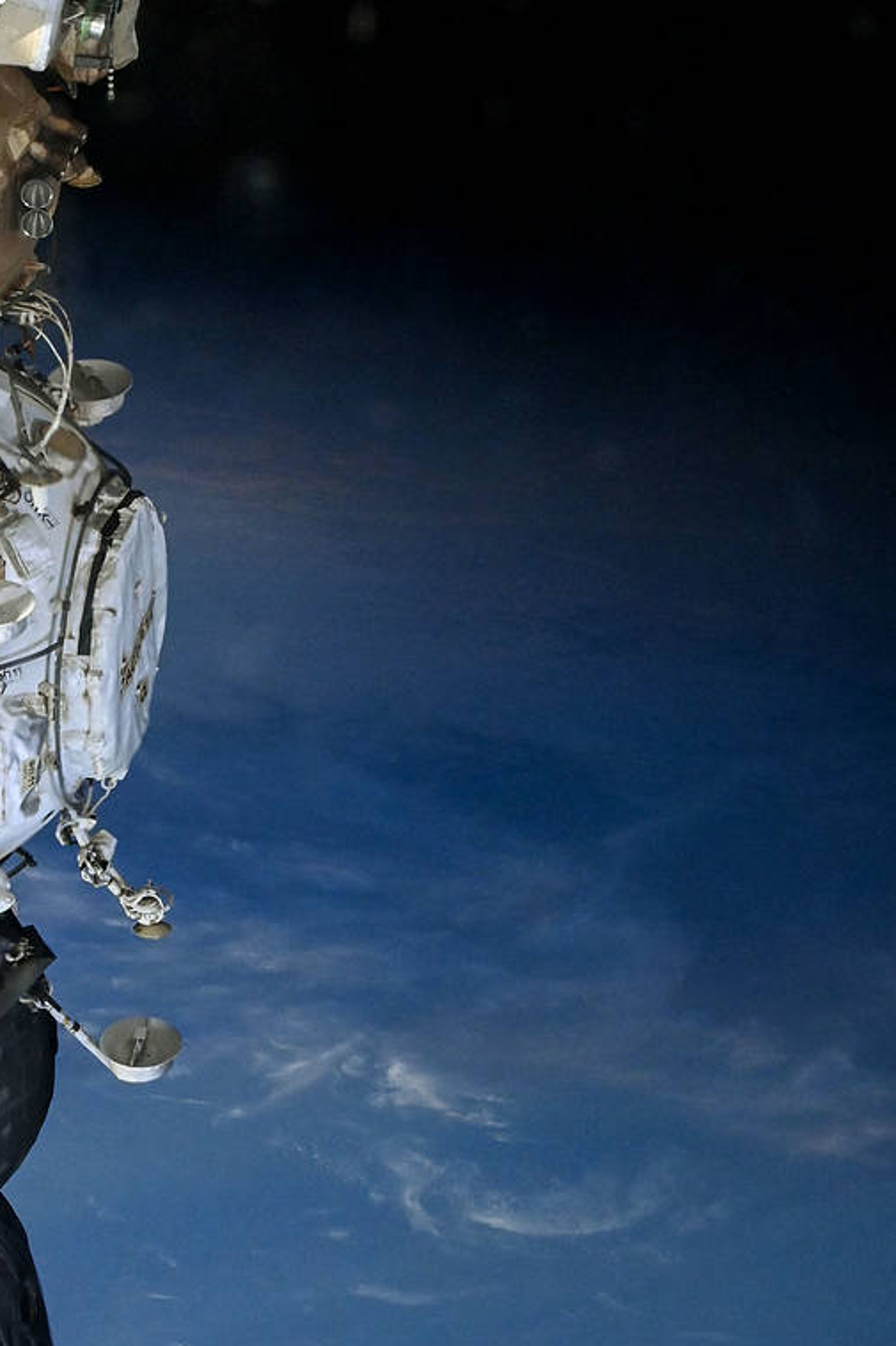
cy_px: 577
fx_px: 3847
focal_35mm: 103
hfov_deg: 13.1
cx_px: 35
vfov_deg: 19.8
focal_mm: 50
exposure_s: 1/1000
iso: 6400
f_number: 16
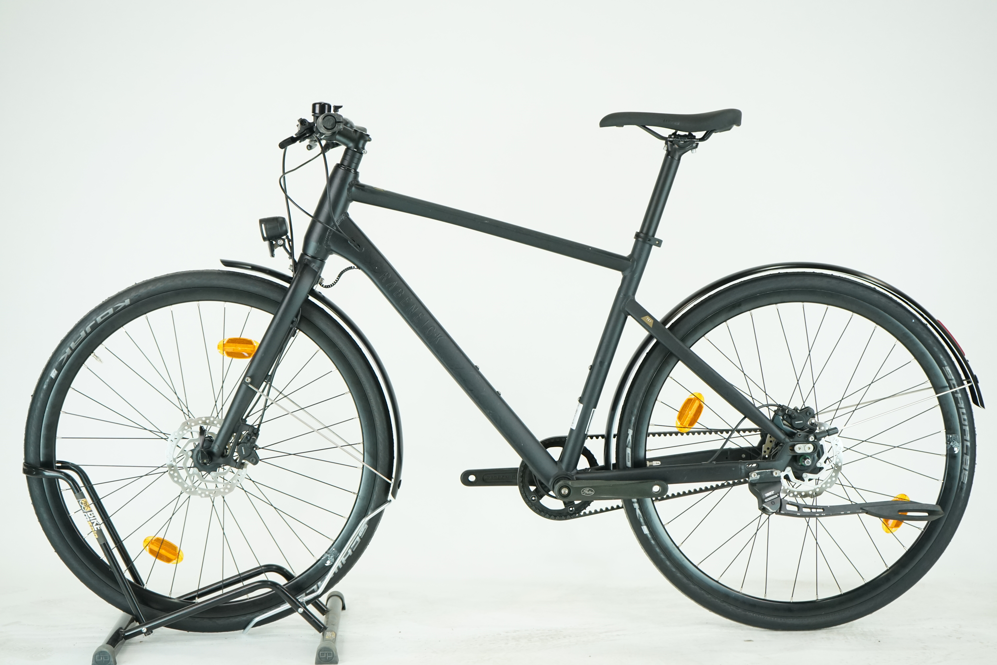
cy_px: 332
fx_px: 1578
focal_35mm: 57
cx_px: 498
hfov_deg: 35.1
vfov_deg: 23.8
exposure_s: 1/200
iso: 1600
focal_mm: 57
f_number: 5.6
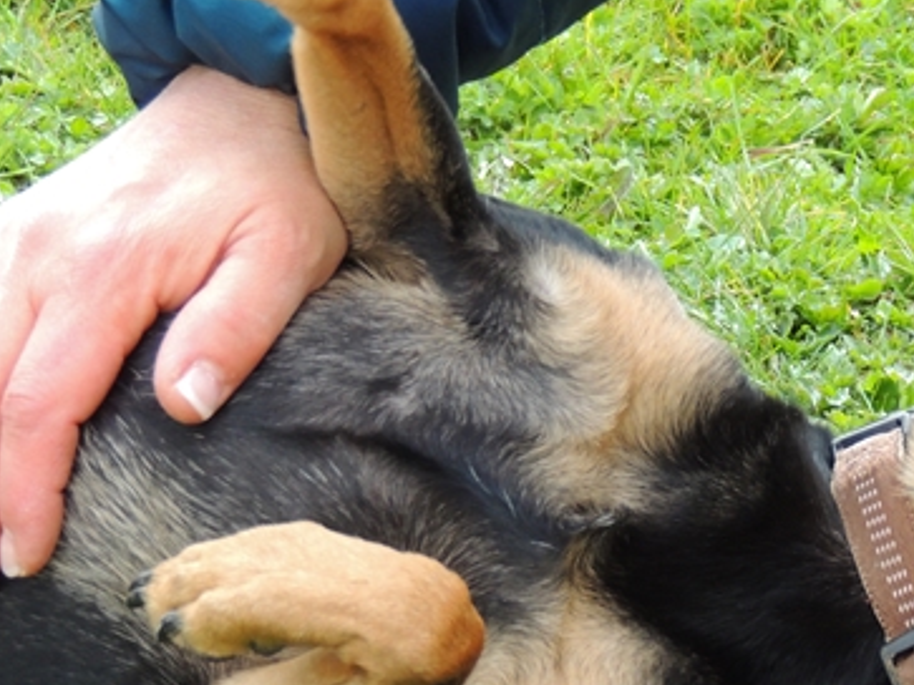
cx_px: 715
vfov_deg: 9.0
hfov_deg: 12.0
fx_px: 4329
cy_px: 412
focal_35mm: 164
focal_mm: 15.1
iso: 400
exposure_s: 1/320
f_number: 4
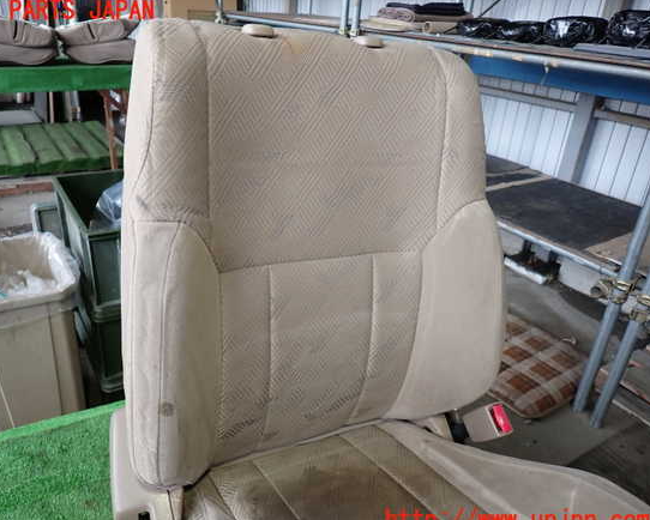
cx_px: 296
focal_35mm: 27
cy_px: 266
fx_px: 520
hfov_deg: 63.9
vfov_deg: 53.2
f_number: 2
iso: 200
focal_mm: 4.5
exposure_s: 1/60
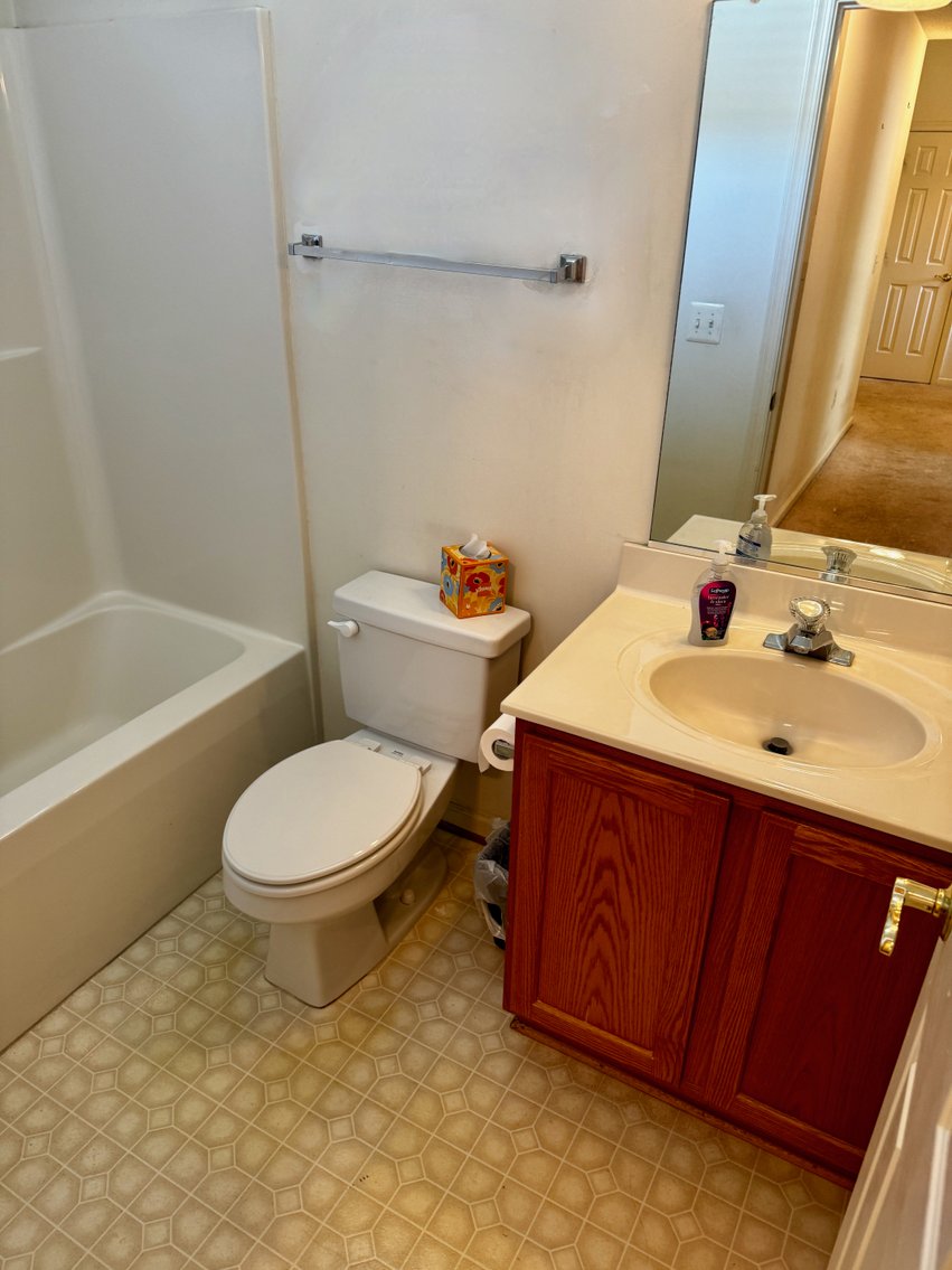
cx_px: 476
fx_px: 880
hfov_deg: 56.8
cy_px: 635
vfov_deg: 71.6
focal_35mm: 24
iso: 160
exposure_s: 1/60
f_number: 1.78
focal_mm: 6.76
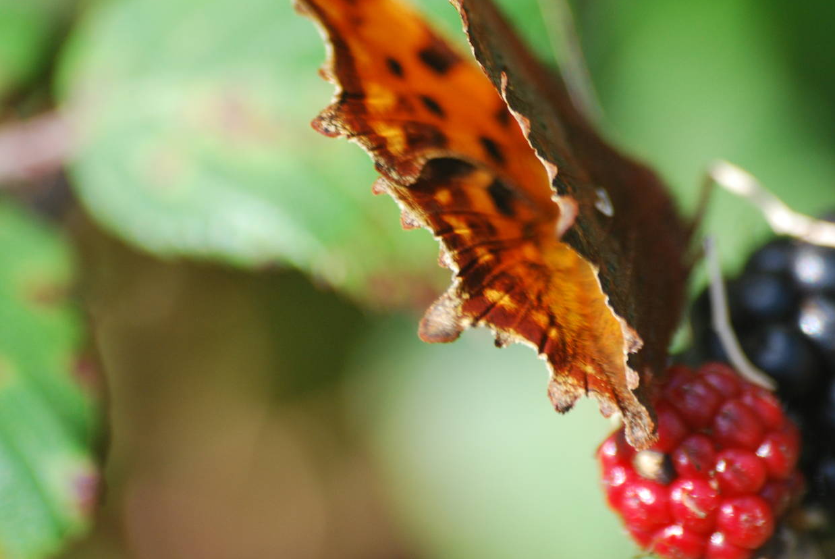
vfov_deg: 2.4
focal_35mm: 582
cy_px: 219
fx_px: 13515
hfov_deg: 3.5
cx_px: 485
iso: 400
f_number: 5.6
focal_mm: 300
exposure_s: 1/320
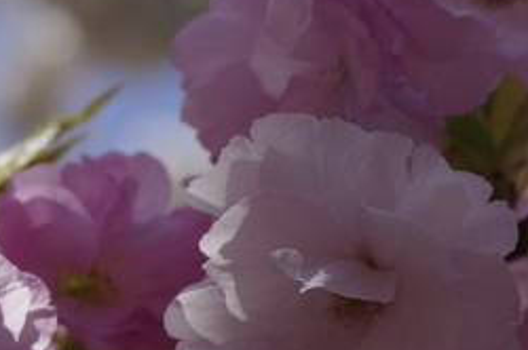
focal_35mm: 246
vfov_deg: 5.5
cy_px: -89
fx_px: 3603
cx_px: 1071
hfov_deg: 8.0
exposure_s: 1/1600
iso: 200
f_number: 5
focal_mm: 40
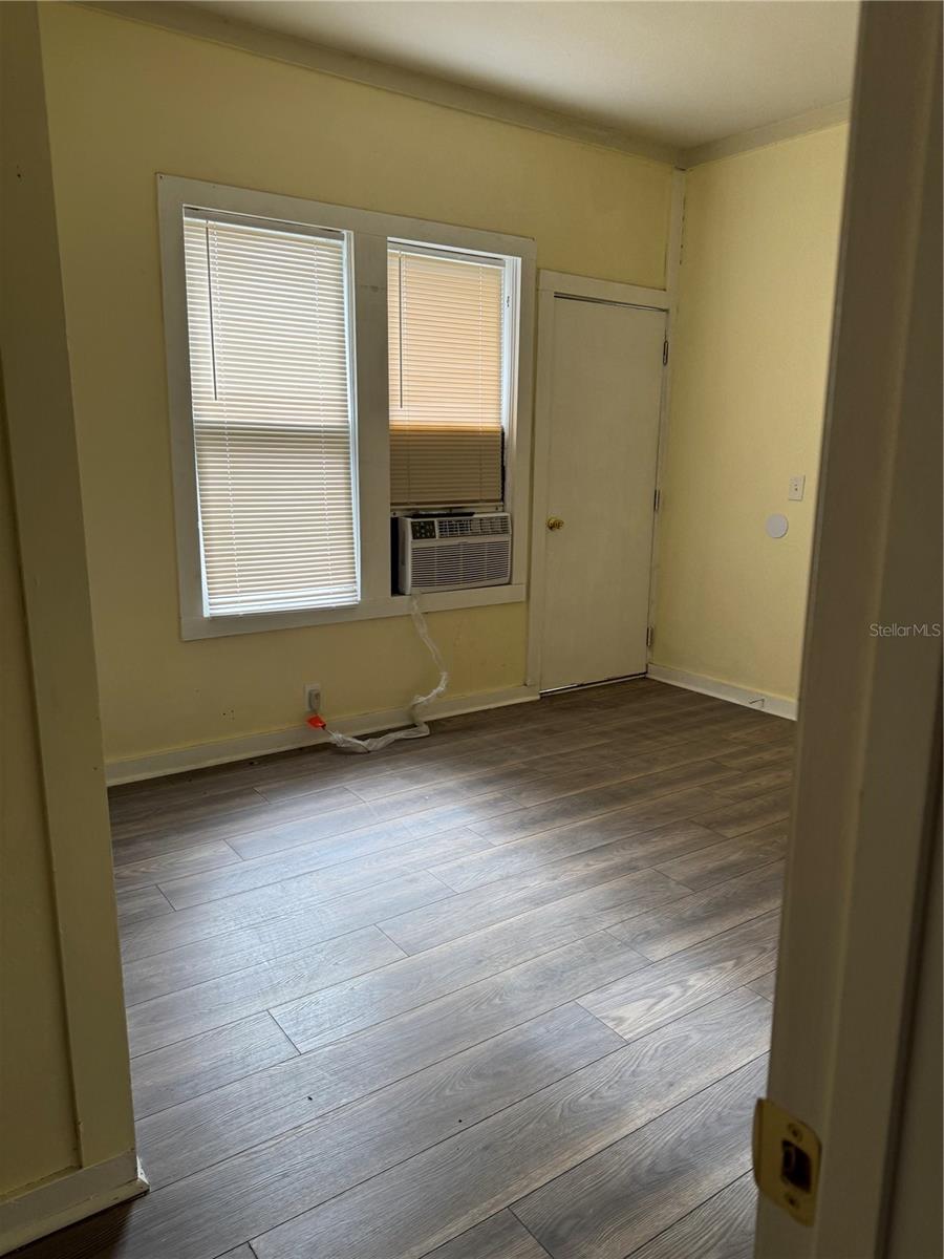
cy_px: 630
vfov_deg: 71.6
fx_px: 873
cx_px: 472
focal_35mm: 24
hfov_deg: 56.8
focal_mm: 6.76
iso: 125
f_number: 1.78
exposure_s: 1/121
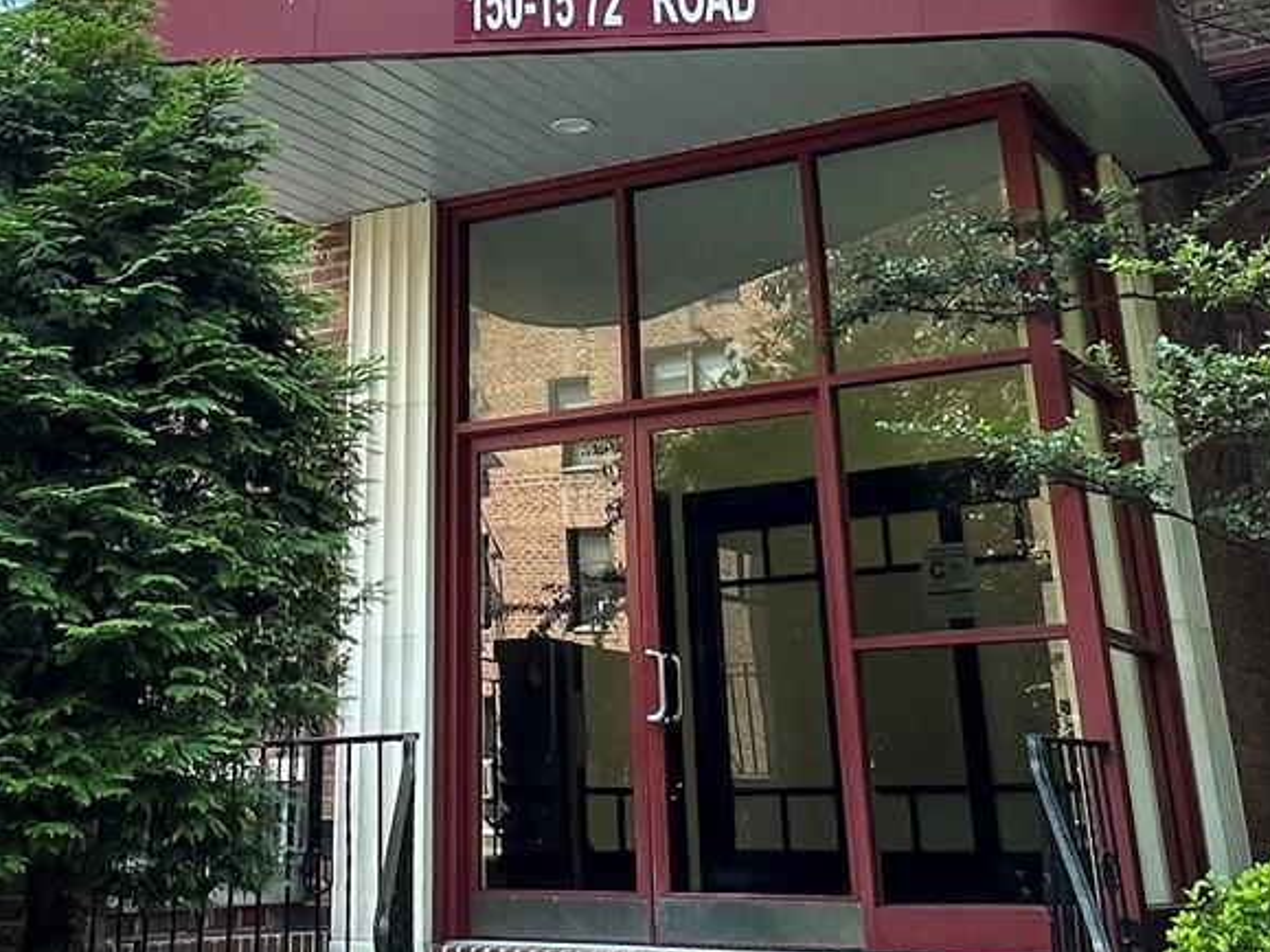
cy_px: -39
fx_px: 1687
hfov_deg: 40.9
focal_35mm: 46
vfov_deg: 29.1
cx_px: 454
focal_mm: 1.57
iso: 32
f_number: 1.8
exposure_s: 1/99
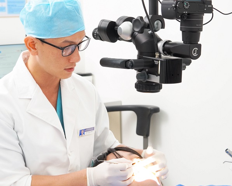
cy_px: 94
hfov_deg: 26.6
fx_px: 490
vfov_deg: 21.5
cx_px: 94
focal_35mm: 71
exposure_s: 1/160
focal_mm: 33.5
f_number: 5.6
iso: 1000
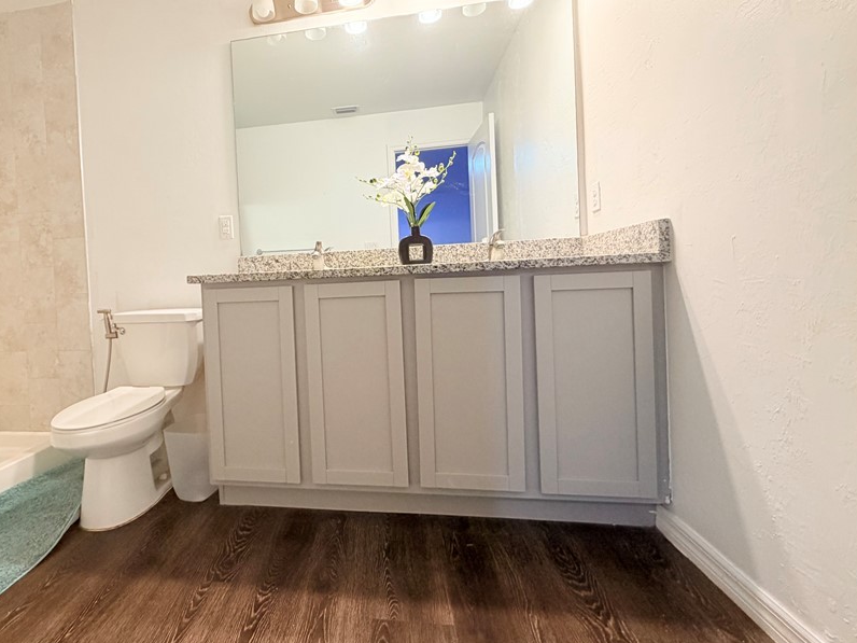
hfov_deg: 86.1
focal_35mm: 18
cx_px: 322
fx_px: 446
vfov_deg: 71.4
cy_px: 293
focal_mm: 2.22
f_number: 2.2
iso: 160
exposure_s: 1/60
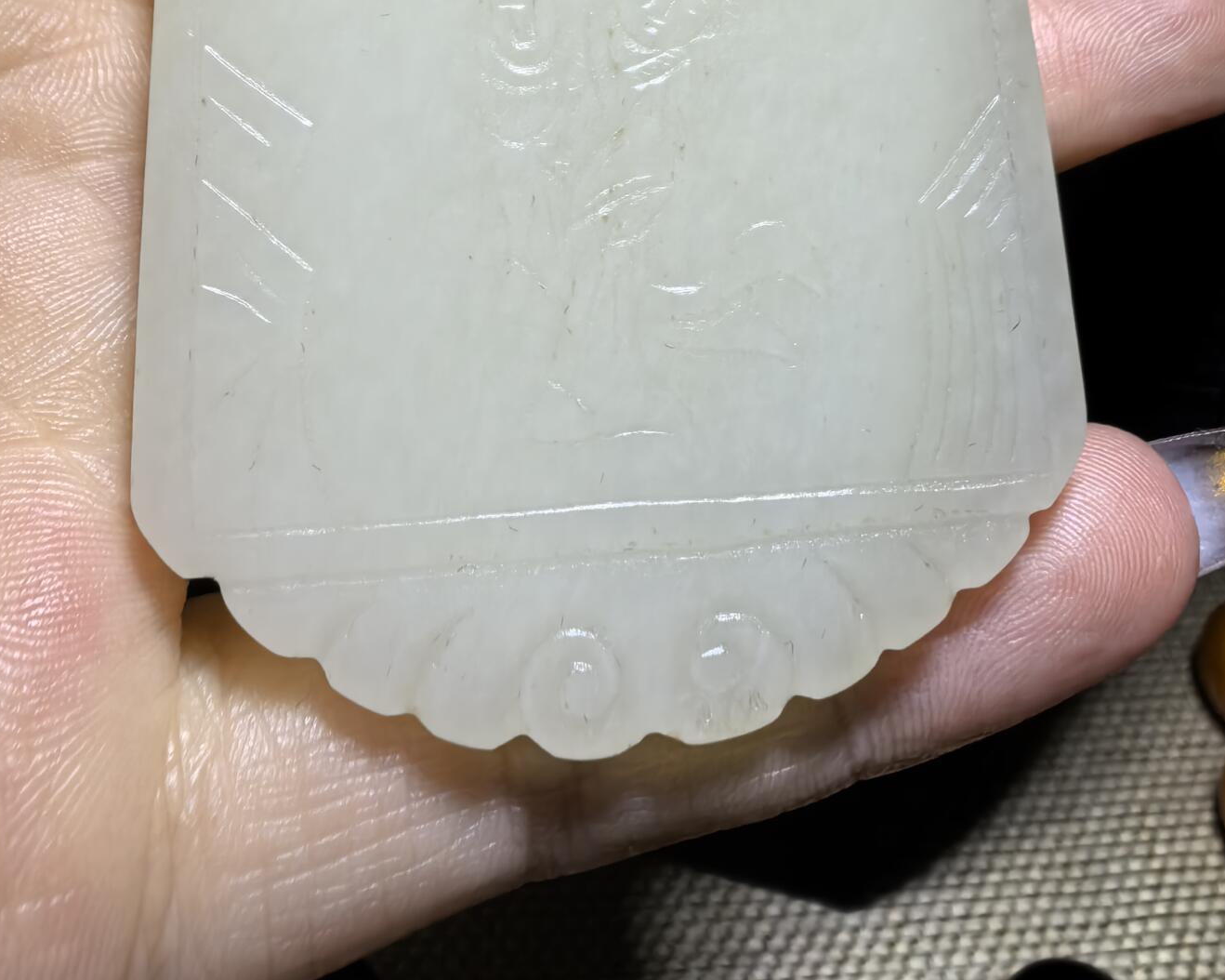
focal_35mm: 36
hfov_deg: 50.3
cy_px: 181
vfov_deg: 39.4
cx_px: 602
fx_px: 1305
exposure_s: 1/141
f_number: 2.2
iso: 50
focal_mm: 1.95
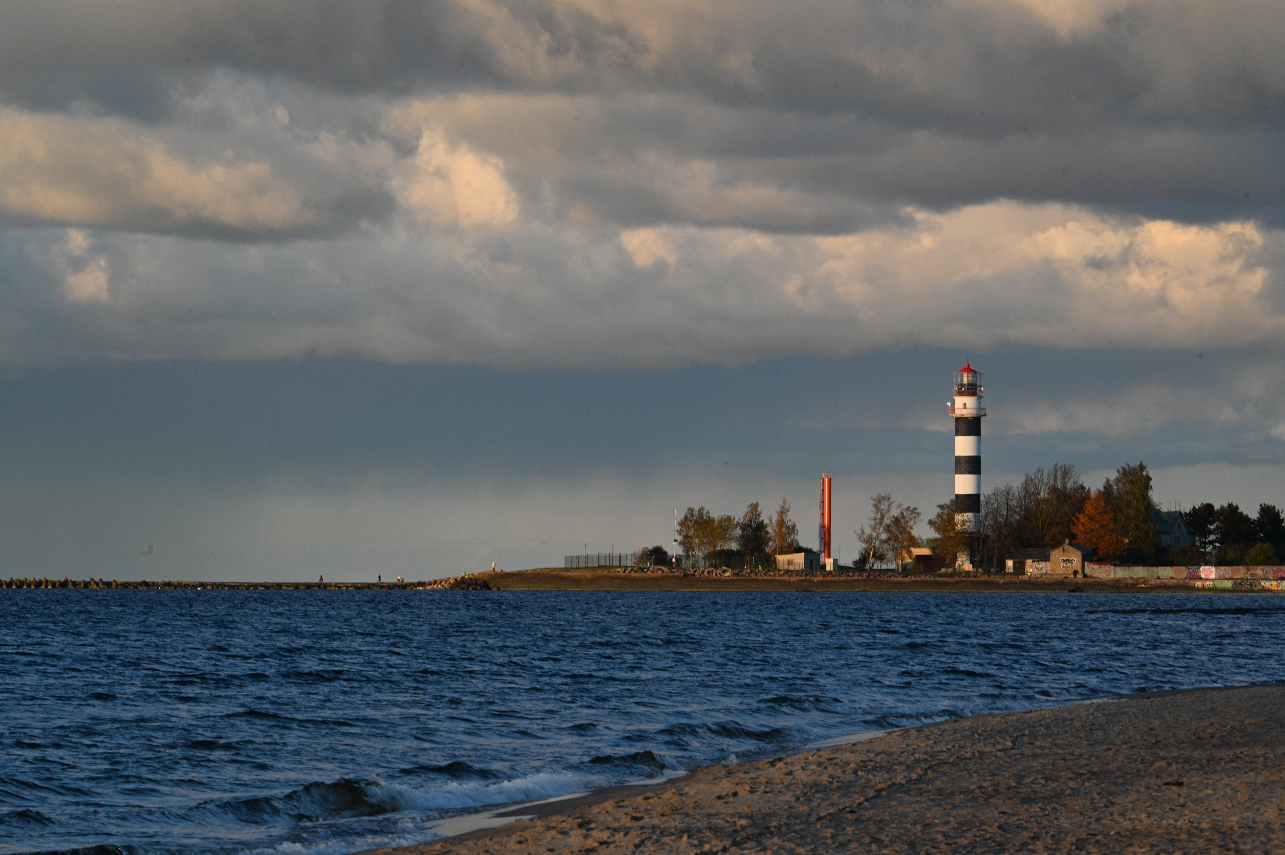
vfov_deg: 5.6
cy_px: 428
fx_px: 8668
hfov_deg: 8.5
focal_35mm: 243
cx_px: 642
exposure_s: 1/100
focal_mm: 243
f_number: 16
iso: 500
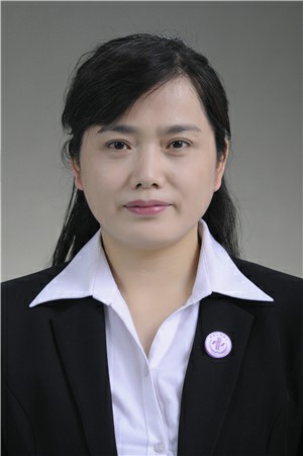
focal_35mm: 128
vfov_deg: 16.1
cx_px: 152
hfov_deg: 10.7
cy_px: 228
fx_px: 1612
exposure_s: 1/125
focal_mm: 85
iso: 160
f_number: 5.6
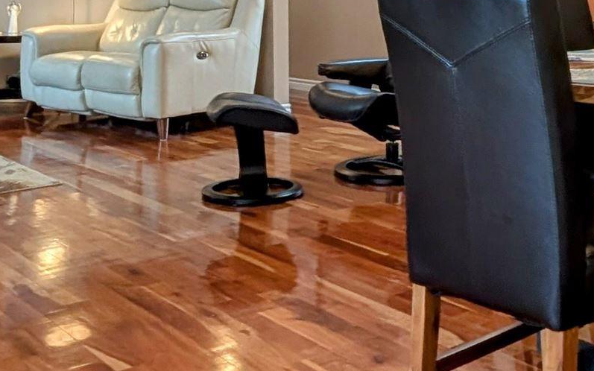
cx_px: 379
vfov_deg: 22.8
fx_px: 858
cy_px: -54
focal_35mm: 53
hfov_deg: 37.9
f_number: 2.2
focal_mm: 1.95
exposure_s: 1/60
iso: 53
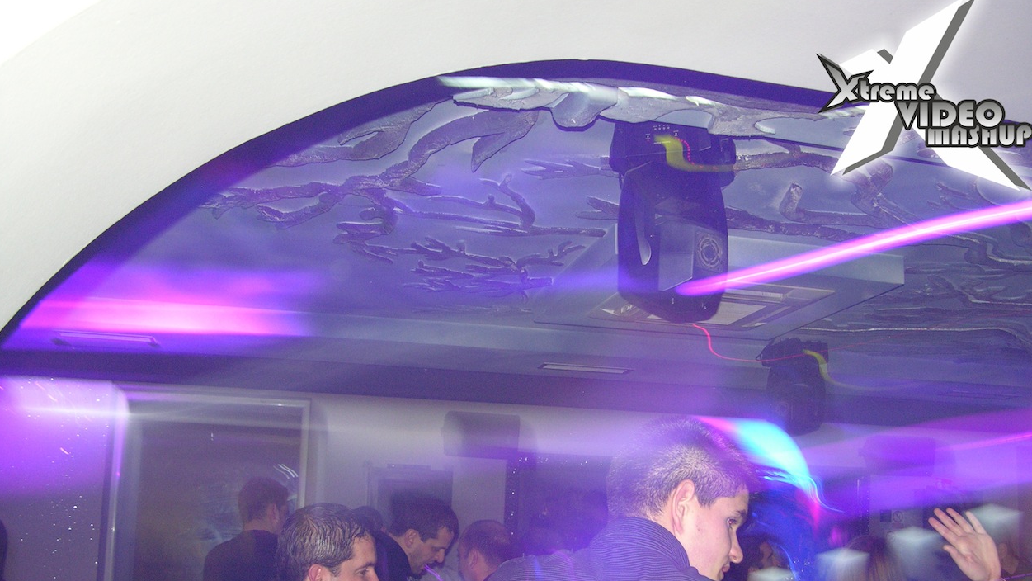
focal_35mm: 39
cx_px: 524
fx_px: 1067
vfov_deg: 30.3
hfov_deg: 51.6
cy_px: 371
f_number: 2.8
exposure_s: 1.28
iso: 200
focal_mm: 8.9
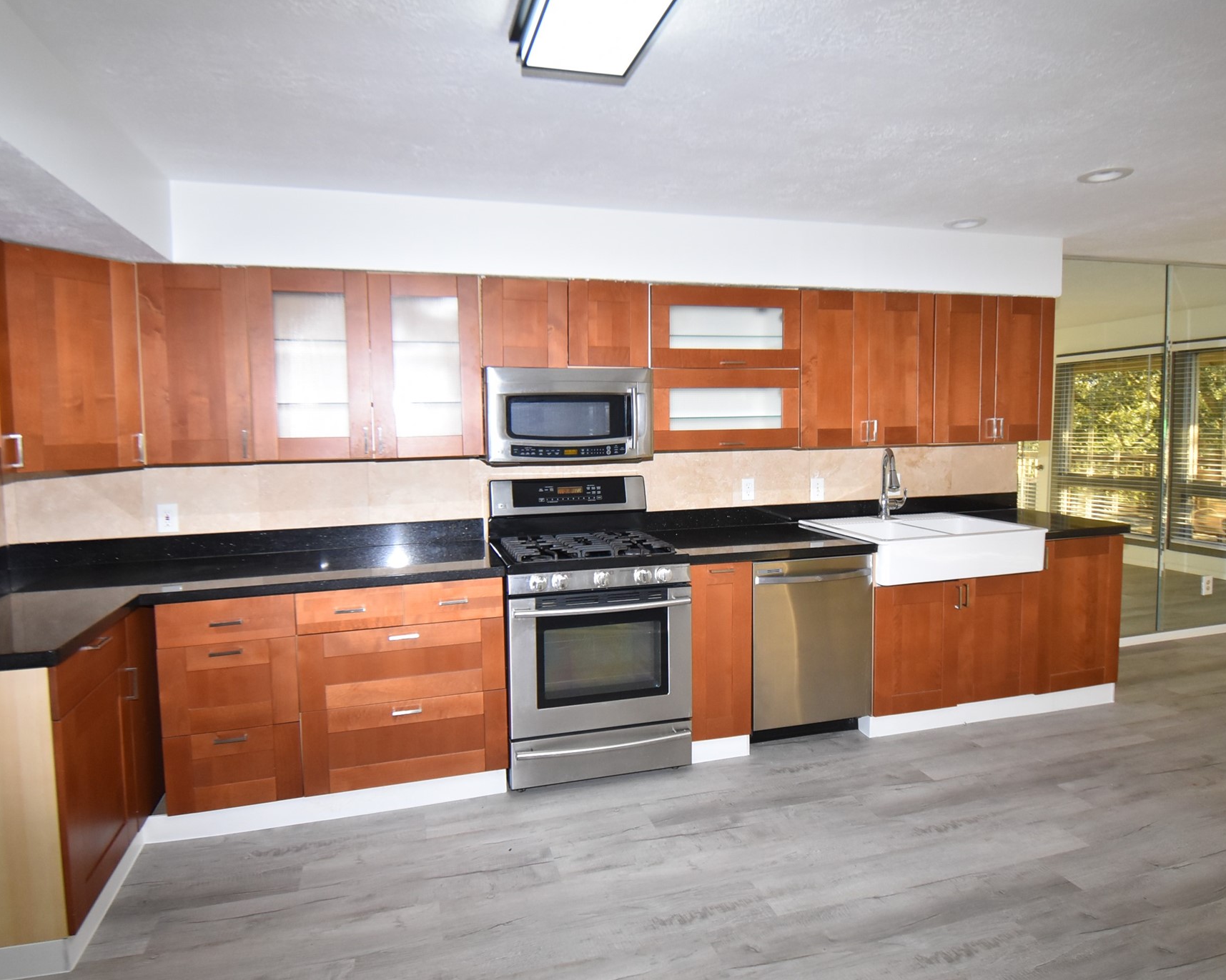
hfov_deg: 81.5
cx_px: 591
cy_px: 480
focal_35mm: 20
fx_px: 711
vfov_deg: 69.2
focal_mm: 11
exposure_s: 1/125
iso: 1000
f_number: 4.8
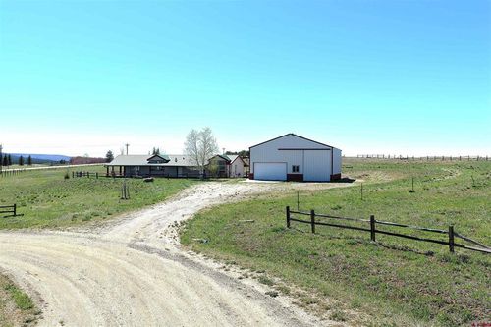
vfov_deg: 46.4
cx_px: 246
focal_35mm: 28
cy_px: 164
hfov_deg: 65.5
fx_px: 382
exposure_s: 1/2000
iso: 125
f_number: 2.8
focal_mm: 14.45
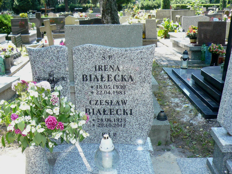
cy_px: 87
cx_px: 116
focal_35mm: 44
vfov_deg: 32.9
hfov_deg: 42.9
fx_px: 295
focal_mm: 4.7
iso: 100
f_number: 2.8
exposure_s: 1/200
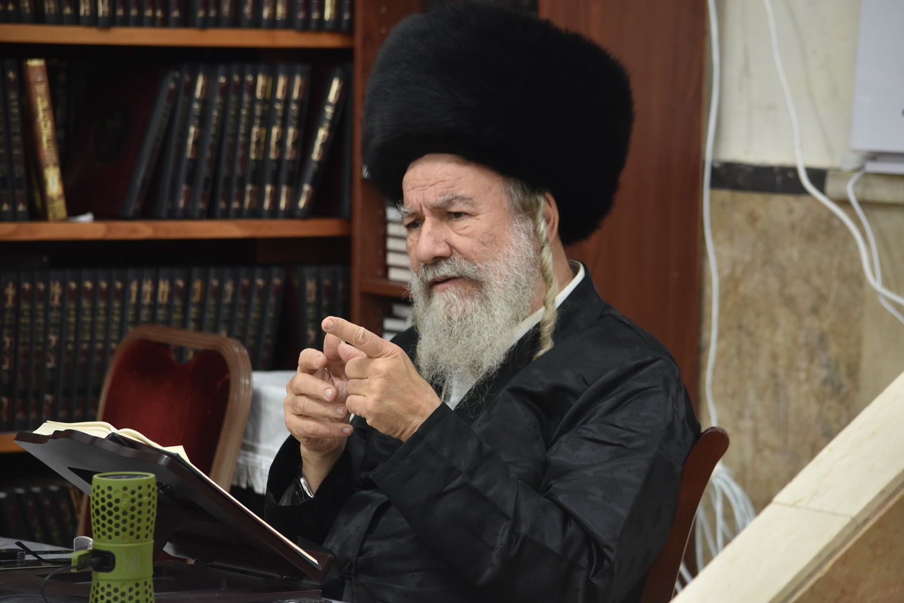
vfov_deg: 6.8
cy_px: 302
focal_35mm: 202
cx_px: 452
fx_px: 5086
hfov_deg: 10.2
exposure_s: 1/100
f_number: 5.6
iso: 1000
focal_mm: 135
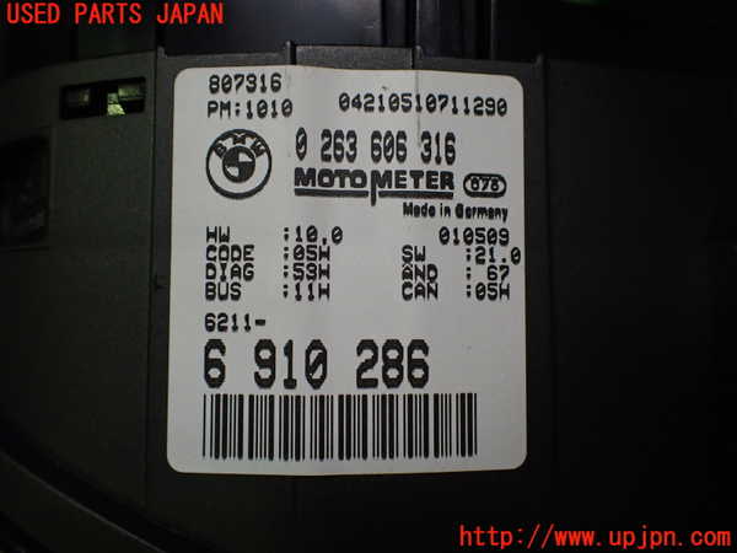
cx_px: 368
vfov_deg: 46.8
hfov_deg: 60.0
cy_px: 276
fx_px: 639
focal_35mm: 30
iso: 400
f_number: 2.3
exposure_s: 1/125
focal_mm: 5.4
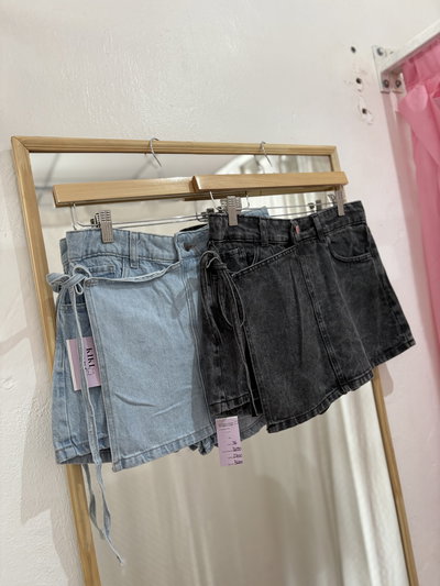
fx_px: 440
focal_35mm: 26
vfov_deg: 67.3
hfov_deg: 53.1
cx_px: 220
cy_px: 293
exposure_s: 1/50
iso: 160
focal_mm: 5.96
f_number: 1.6
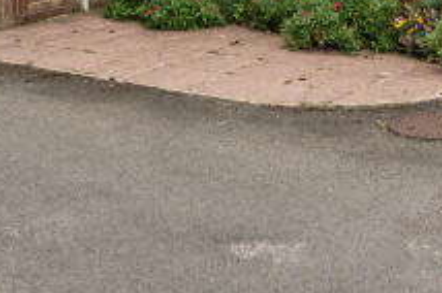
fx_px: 1116
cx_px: 302
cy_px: -269
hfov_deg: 22.3
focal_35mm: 91
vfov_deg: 13.2
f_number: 7.1
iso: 400
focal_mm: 19
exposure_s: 1/320
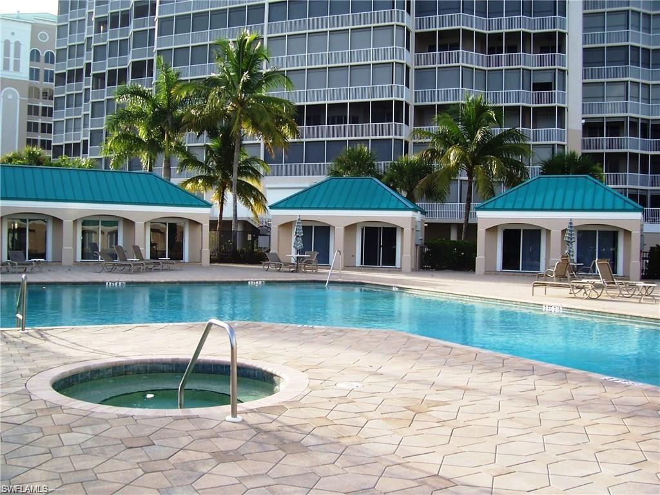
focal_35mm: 34
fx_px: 648
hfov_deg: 54.0
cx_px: 330
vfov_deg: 41.8
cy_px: 248
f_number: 2.7
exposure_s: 1/350
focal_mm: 5.6
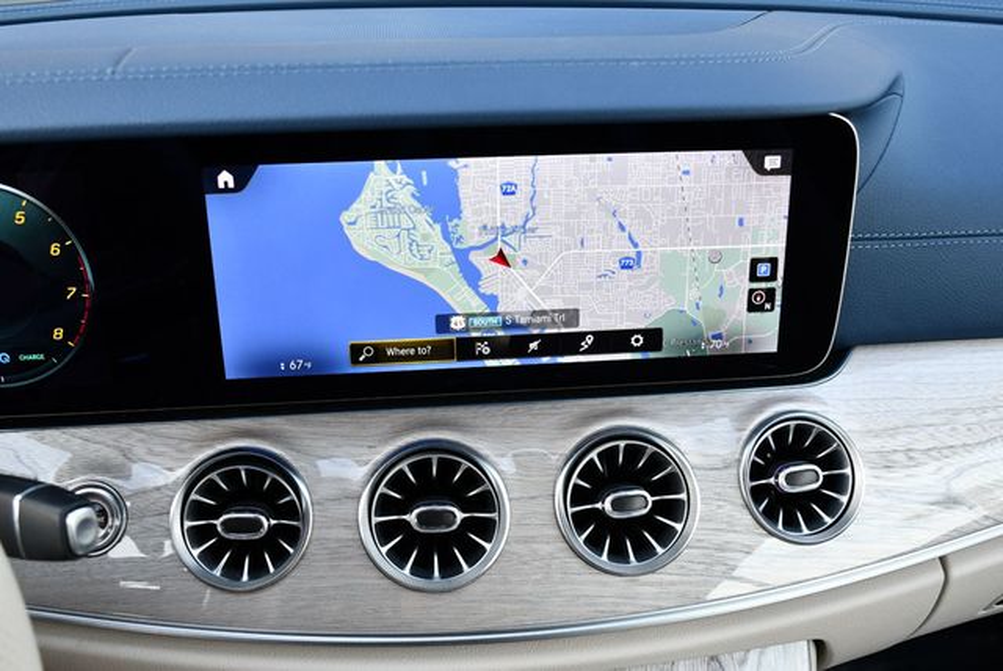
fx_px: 1004
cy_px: 336
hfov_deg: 53.1
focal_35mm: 36
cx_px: 502
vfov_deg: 36.9
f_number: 3.5
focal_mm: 18
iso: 500
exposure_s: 1/250
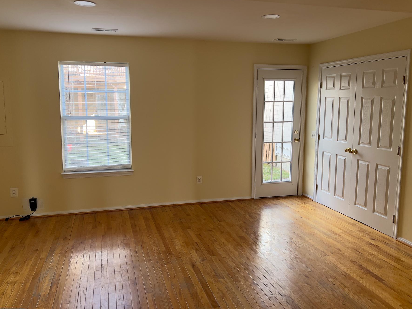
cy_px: 149
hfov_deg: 60.0
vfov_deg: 46.8
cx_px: 205
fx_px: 357
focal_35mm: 30
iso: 80
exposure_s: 1/121
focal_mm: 5.7
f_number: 1.5
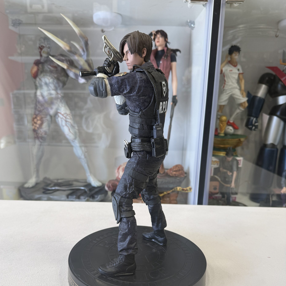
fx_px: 271
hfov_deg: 55.6
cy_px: 182
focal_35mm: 29
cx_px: 140
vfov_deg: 54.8
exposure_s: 1/121
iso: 50
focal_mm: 6.76
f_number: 1.78
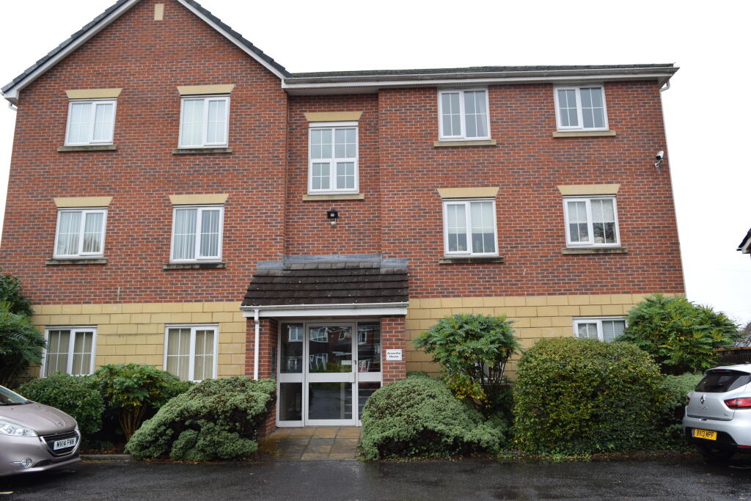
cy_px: 250
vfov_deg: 47.9
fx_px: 563
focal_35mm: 27
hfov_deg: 67.4
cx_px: 376
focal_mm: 18
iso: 400
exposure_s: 1/200
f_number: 7.1
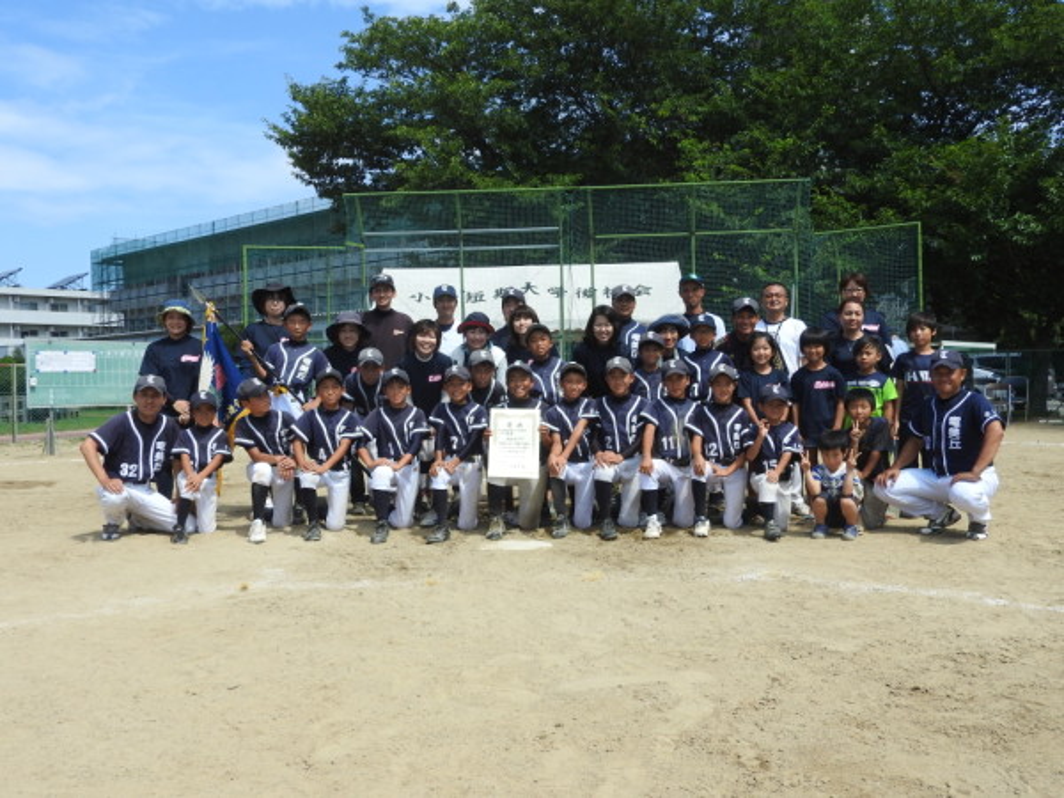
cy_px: 399
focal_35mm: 33
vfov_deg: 42.9
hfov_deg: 55.4
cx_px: 532
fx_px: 1014
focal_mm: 5.9
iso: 100
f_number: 3.6
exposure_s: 1/800
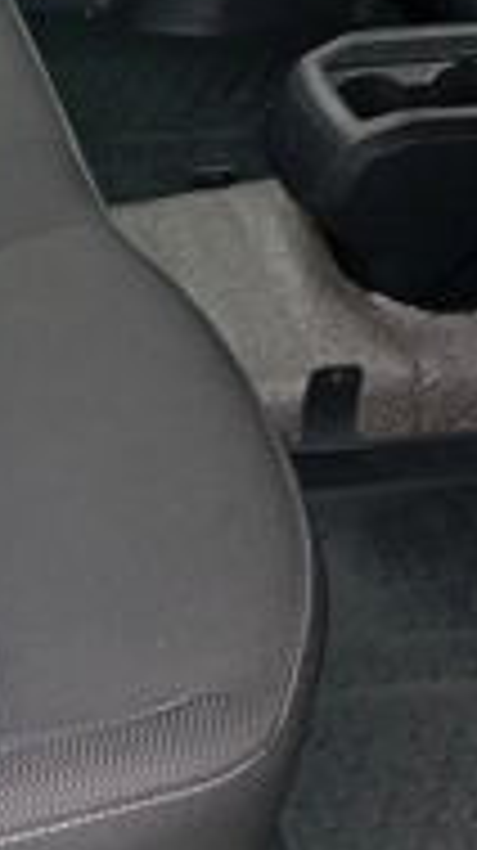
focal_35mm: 85
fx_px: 1916
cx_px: -176
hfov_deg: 13.6
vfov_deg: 24.4
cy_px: 103
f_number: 1.8
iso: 204
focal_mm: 3.98
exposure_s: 1/33.3
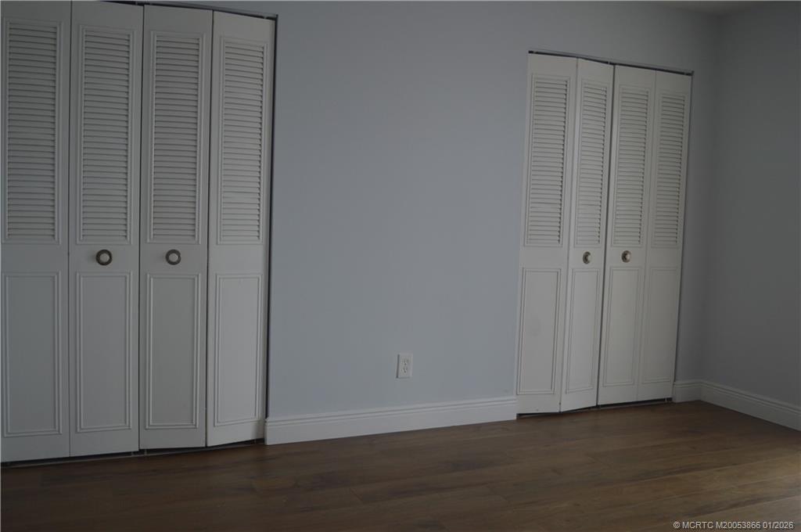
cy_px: 266
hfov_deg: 57.3
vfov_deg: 39.9
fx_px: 733
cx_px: 400
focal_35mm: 33
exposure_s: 1/60
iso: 400
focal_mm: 22
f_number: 4
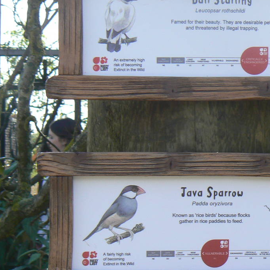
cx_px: 222
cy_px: 149
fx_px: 1112
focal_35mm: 126
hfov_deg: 13.8
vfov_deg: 13.8
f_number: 5.6
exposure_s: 1/125
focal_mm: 10.2
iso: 80
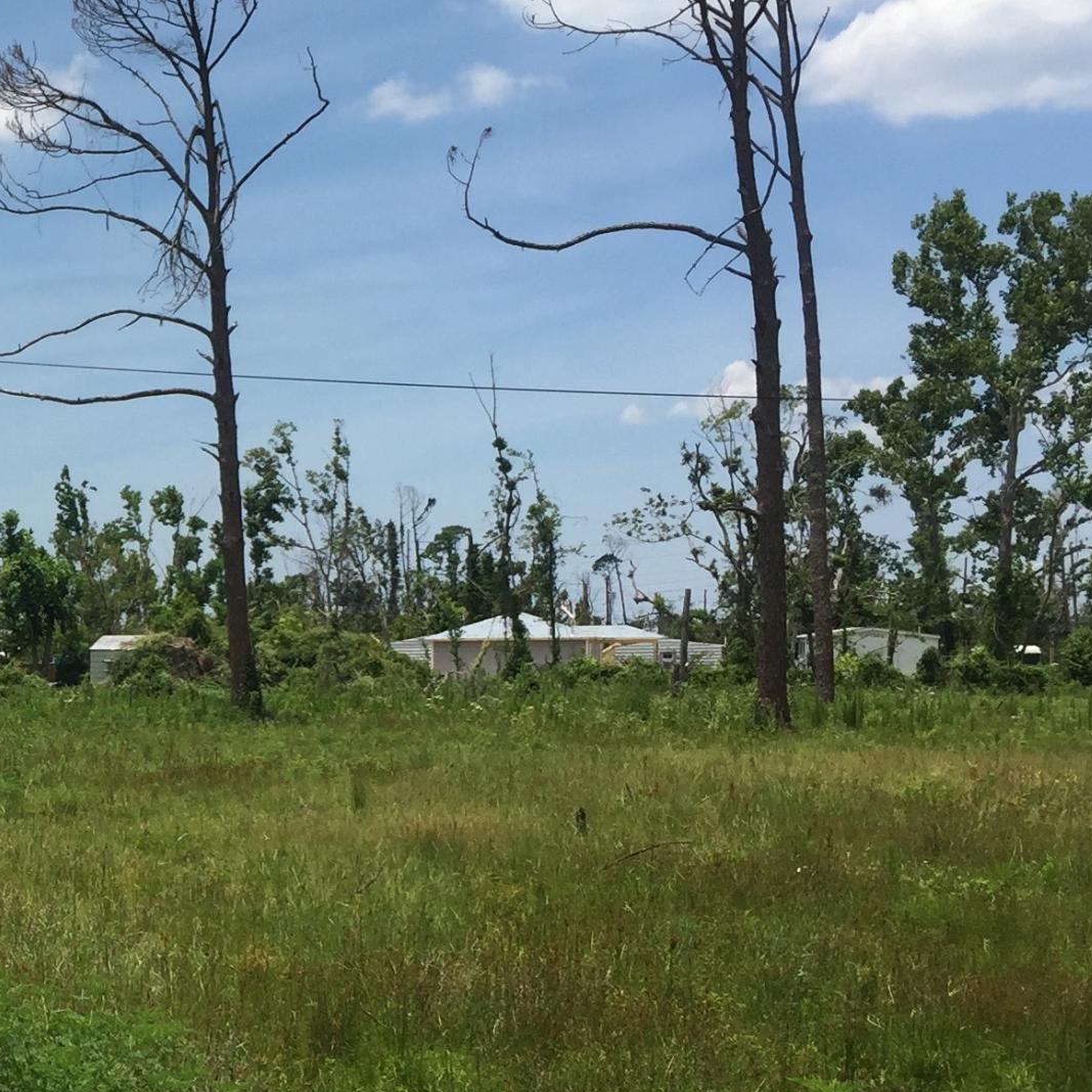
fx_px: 2570
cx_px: -199
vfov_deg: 23.9
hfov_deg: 22.2
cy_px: 675
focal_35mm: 72
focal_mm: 4.15
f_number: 2.2
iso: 32
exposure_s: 1/2083
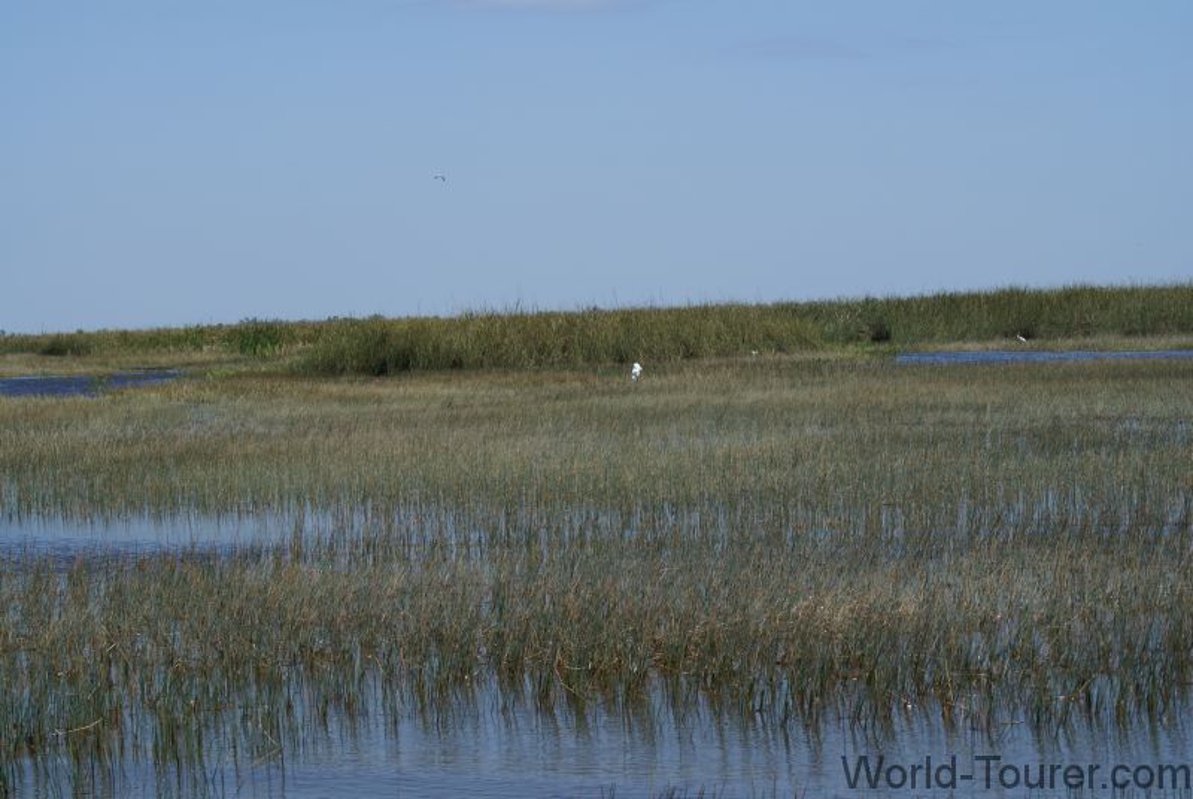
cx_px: 596
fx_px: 3734
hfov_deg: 18.2
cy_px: 400
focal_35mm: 112
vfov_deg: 12.2
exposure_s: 1/250
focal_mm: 75
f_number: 10
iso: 100
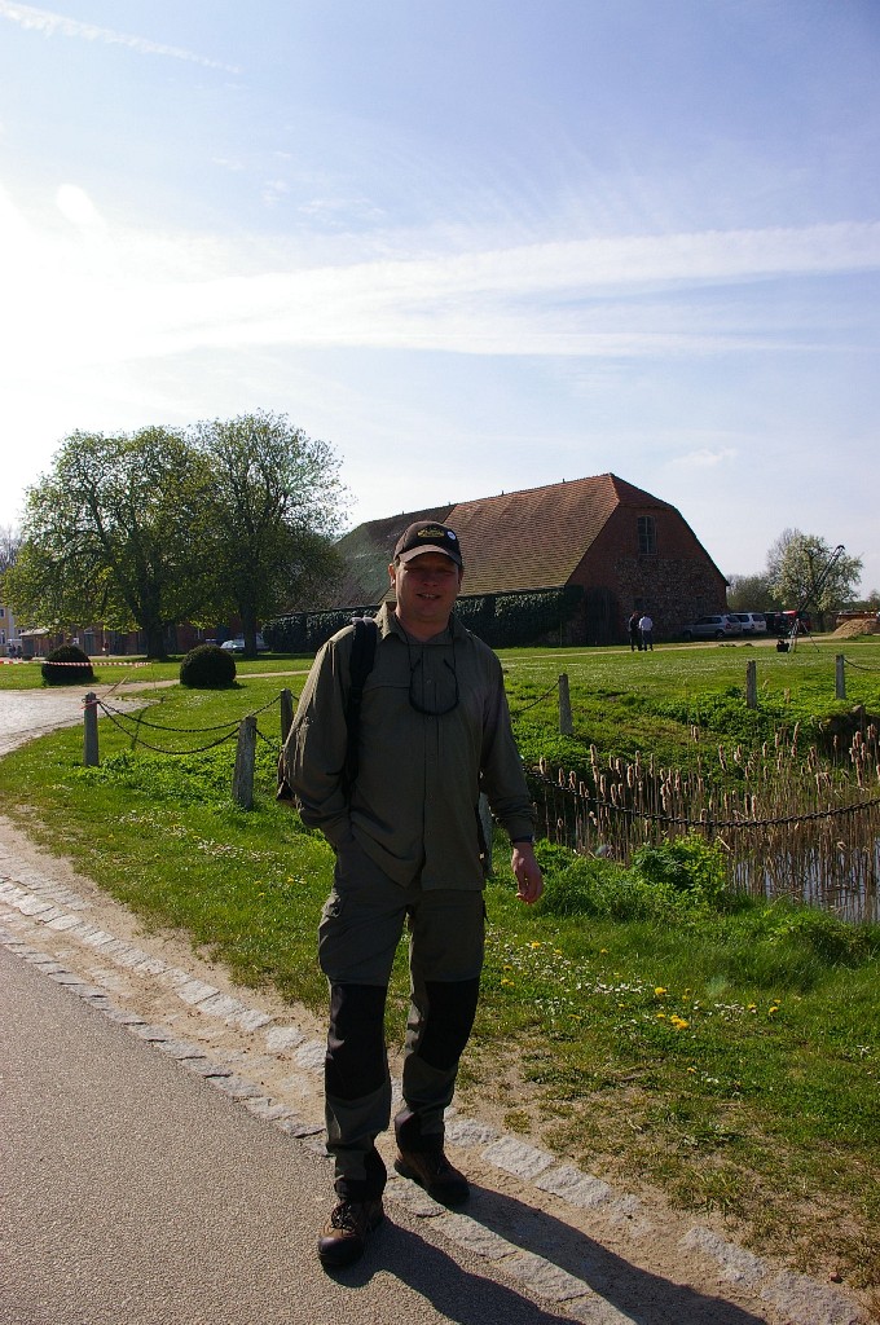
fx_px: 1103
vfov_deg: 62.0
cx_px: 440
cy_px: 662
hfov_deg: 43.5
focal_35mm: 30
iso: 200
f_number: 11
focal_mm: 20
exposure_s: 1/180
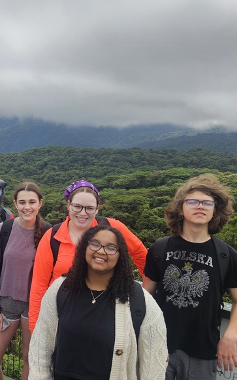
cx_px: -15
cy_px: 194
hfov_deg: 27.6
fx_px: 444
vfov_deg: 46.2
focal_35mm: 43
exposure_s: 1/1272
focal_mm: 5.4
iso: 25
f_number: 1.8
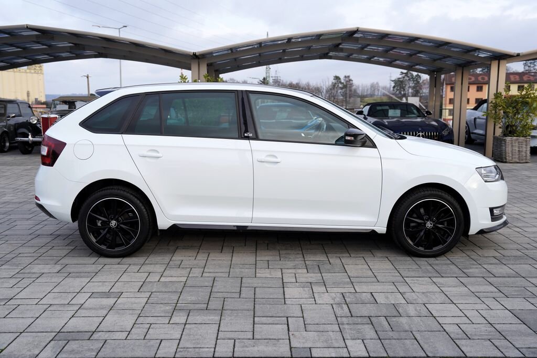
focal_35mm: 34
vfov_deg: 38.9
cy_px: 179
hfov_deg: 55.8
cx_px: 268
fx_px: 507
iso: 100
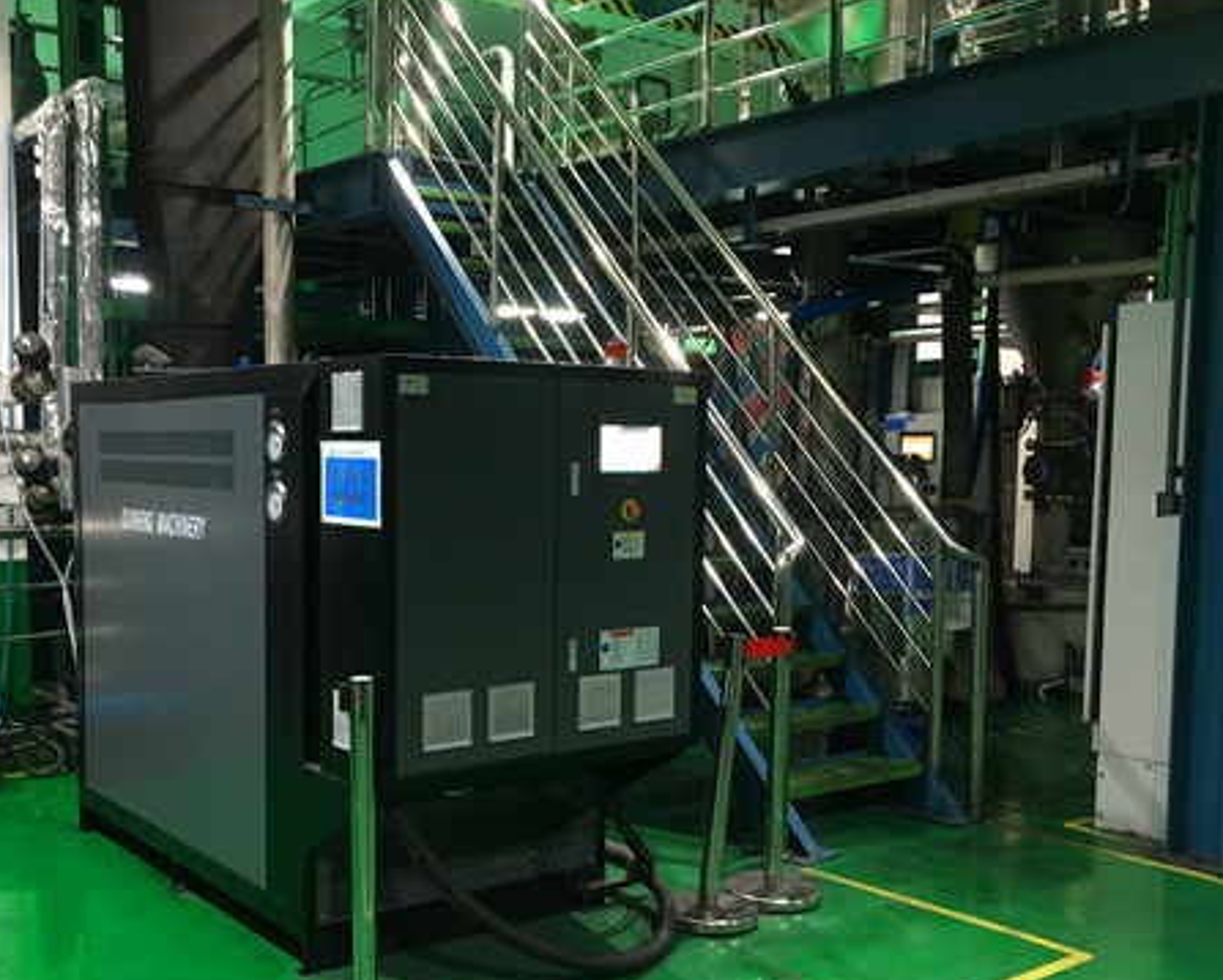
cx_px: 484
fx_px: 1376
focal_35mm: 38
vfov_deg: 39.0
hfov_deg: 47.6
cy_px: 586
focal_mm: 4.15
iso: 160
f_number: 2.2
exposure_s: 1/33
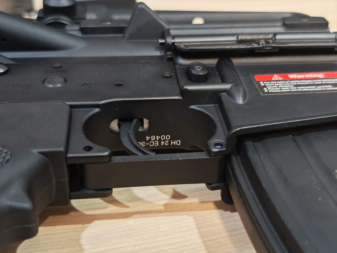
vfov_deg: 30.3
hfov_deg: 39.7
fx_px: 467
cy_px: 126
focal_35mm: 48
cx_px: 168
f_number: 1.4
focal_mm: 6.83
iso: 200
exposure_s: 1/33
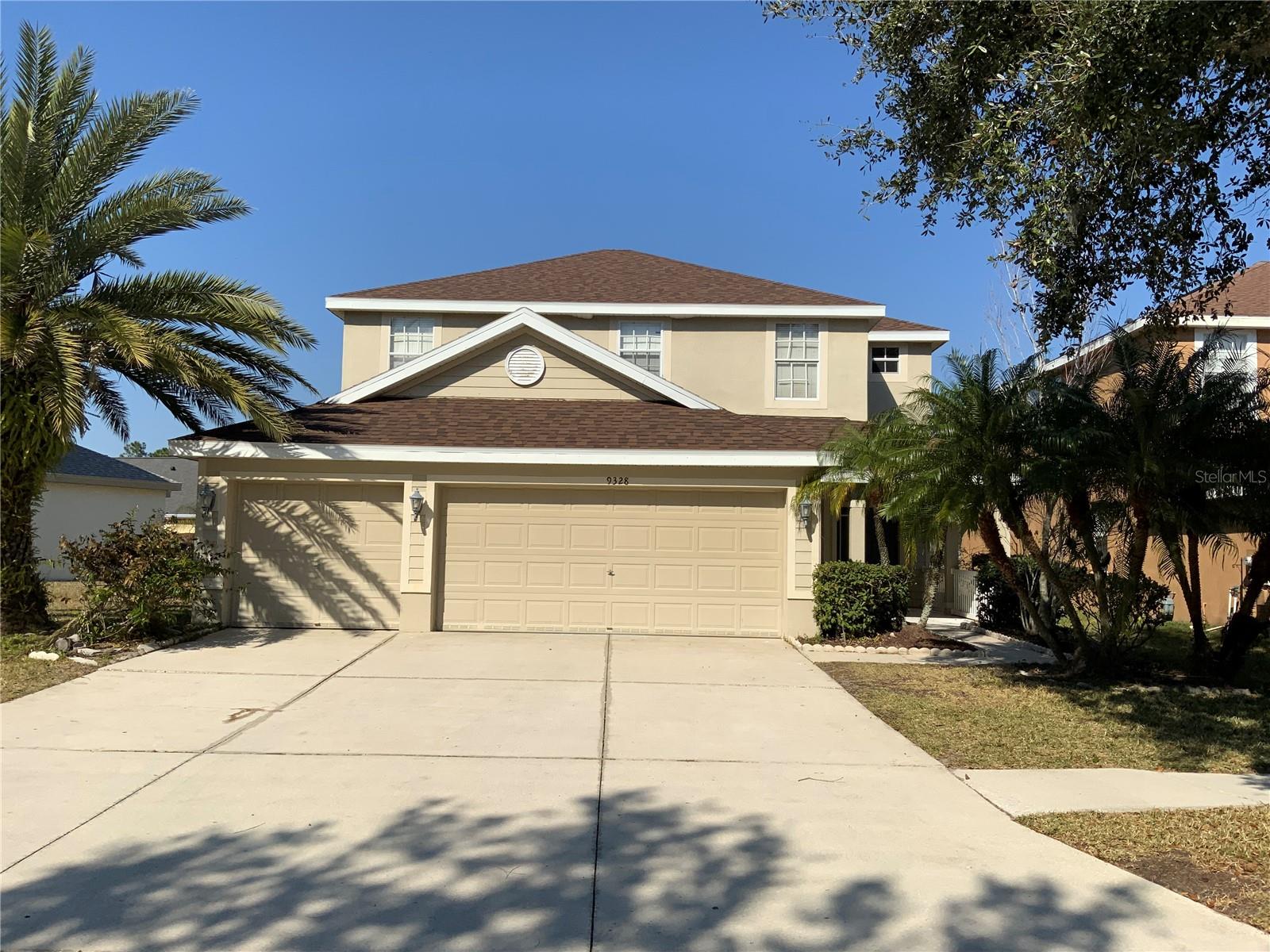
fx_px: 1064
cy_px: 476
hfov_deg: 61.7
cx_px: 635
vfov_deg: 48.2
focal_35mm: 29
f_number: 1.8
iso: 20
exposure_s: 1/3788
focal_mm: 3
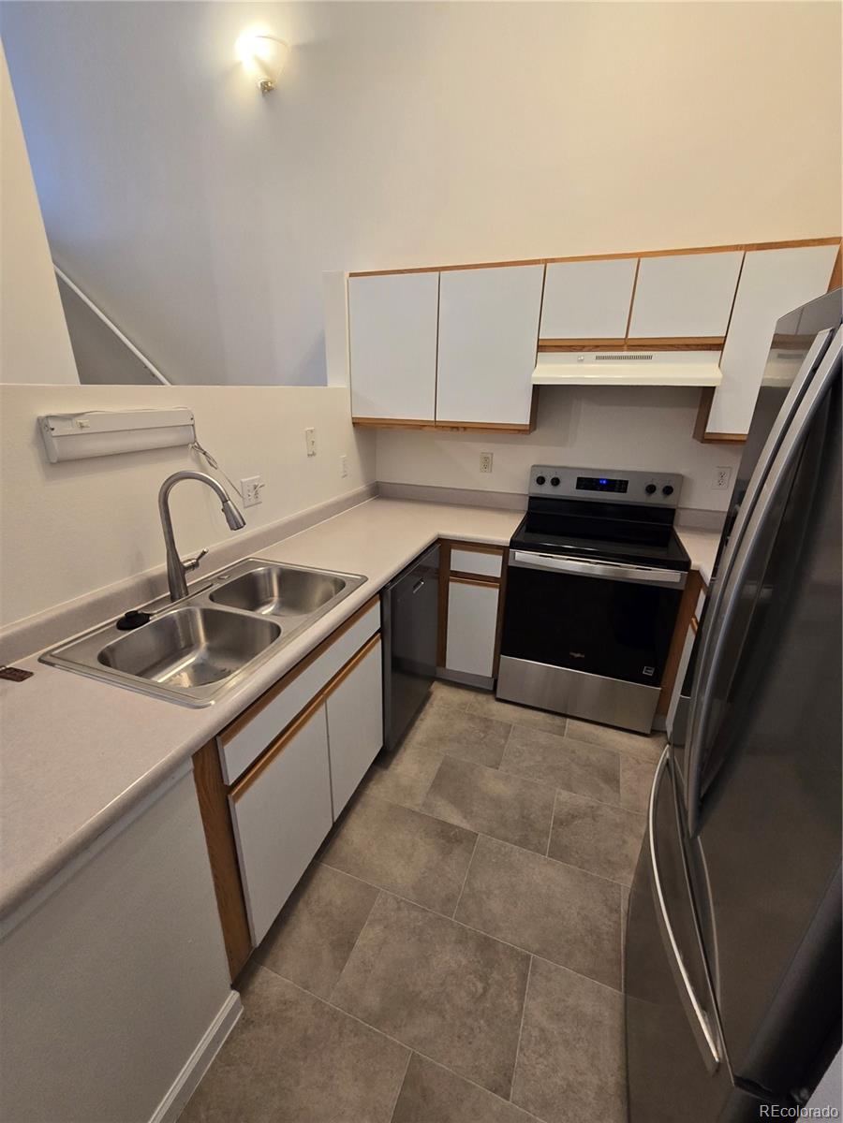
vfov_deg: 106.2
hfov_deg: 89.9
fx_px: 422
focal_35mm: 13
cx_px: 422
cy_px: 562
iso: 200
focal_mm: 2.2
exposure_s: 1/60
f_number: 2.2
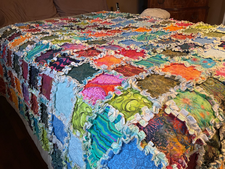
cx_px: 112
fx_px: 189
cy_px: 84
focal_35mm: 29
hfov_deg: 61.7
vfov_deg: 48.2
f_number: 1.8
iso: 125
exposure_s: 1/60
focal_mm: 3
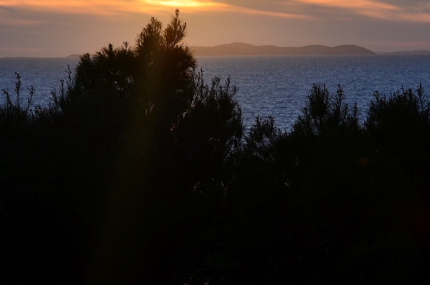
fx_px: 1991
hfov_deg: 12.3
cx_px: 300
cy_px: 91
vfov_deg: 8.2
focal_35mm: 167
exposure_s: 1/2500
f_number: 5.6
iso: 400
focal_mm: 70
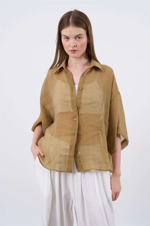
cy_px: 113
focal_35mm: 70
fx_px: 437
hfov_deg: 19.5
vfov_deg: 28.8
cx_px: 75
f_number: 8
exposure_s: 1/160
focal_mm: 70
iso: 160
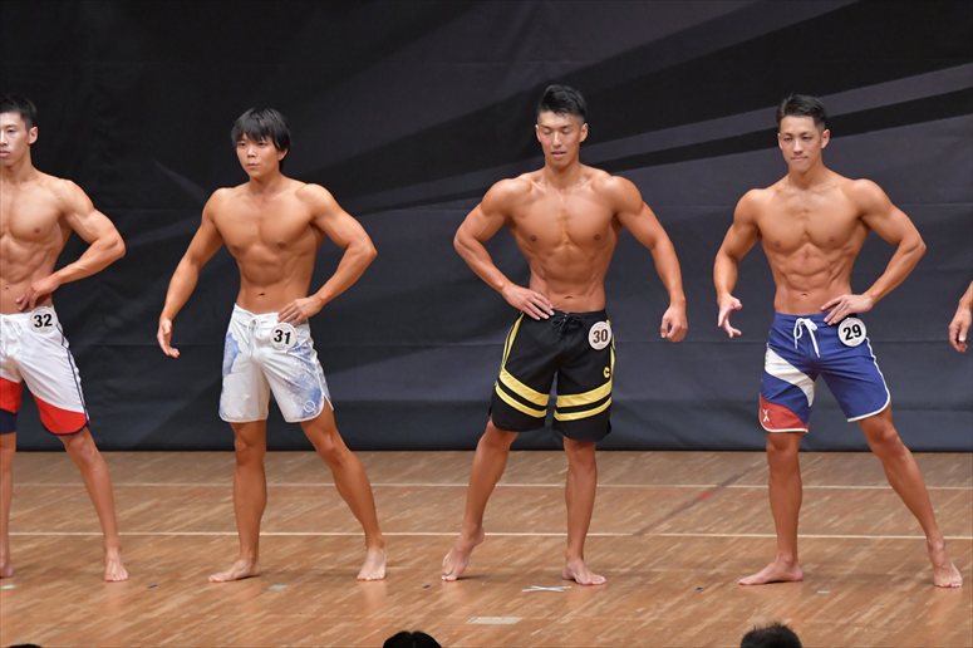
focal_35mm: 240
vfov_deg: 5.7
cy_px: 324
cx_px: 486
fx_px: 6484
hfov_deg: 8.6
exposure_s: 1/400
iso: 6400
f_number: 5.6
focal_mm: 160
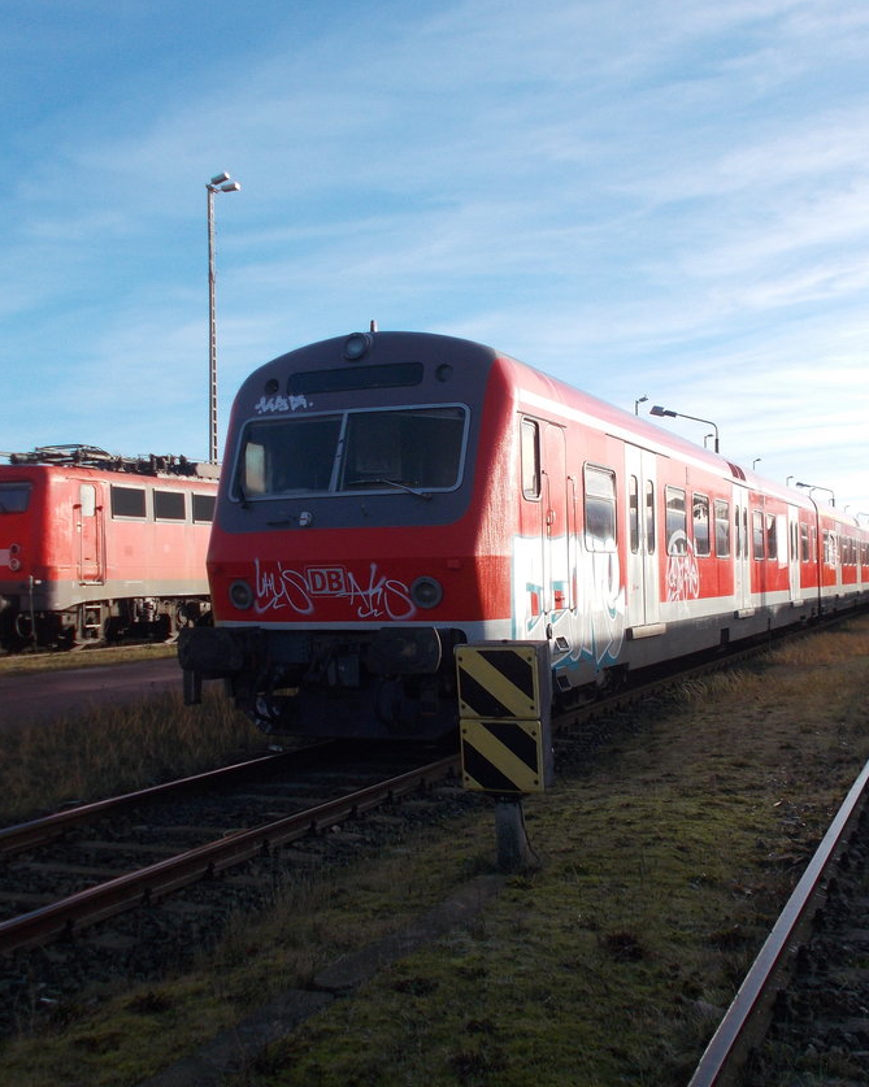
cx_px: 443
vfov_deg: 43.8
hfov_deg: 35.7
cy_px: 560
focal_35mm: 42
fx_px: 1351
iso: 80
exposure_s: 1/100
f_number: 8.6
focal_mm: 5.3
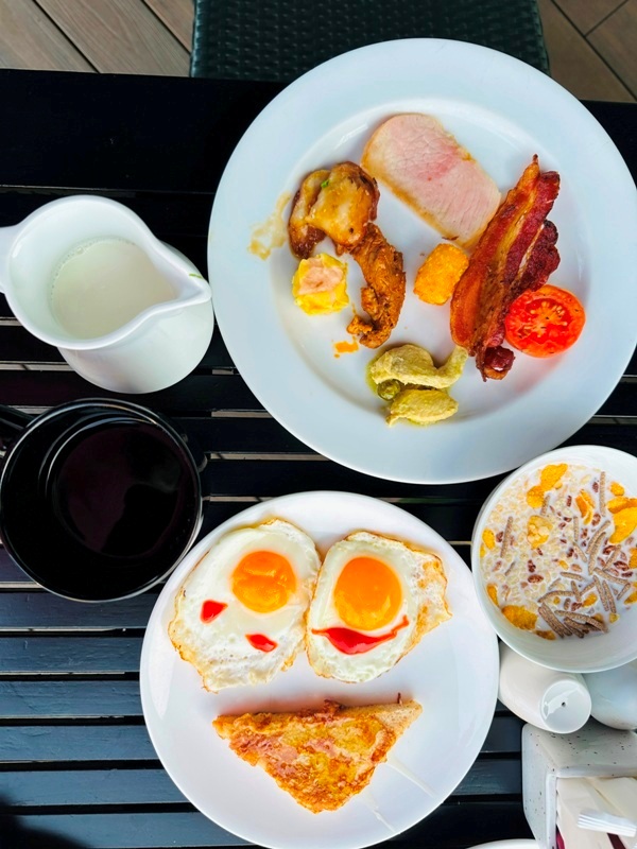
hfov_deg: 56.8
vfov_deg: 71.6
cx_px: 318
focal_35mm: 24
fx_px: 589
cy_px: 424
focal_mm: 6.86
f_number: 1.78
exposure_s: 1/393
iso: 80
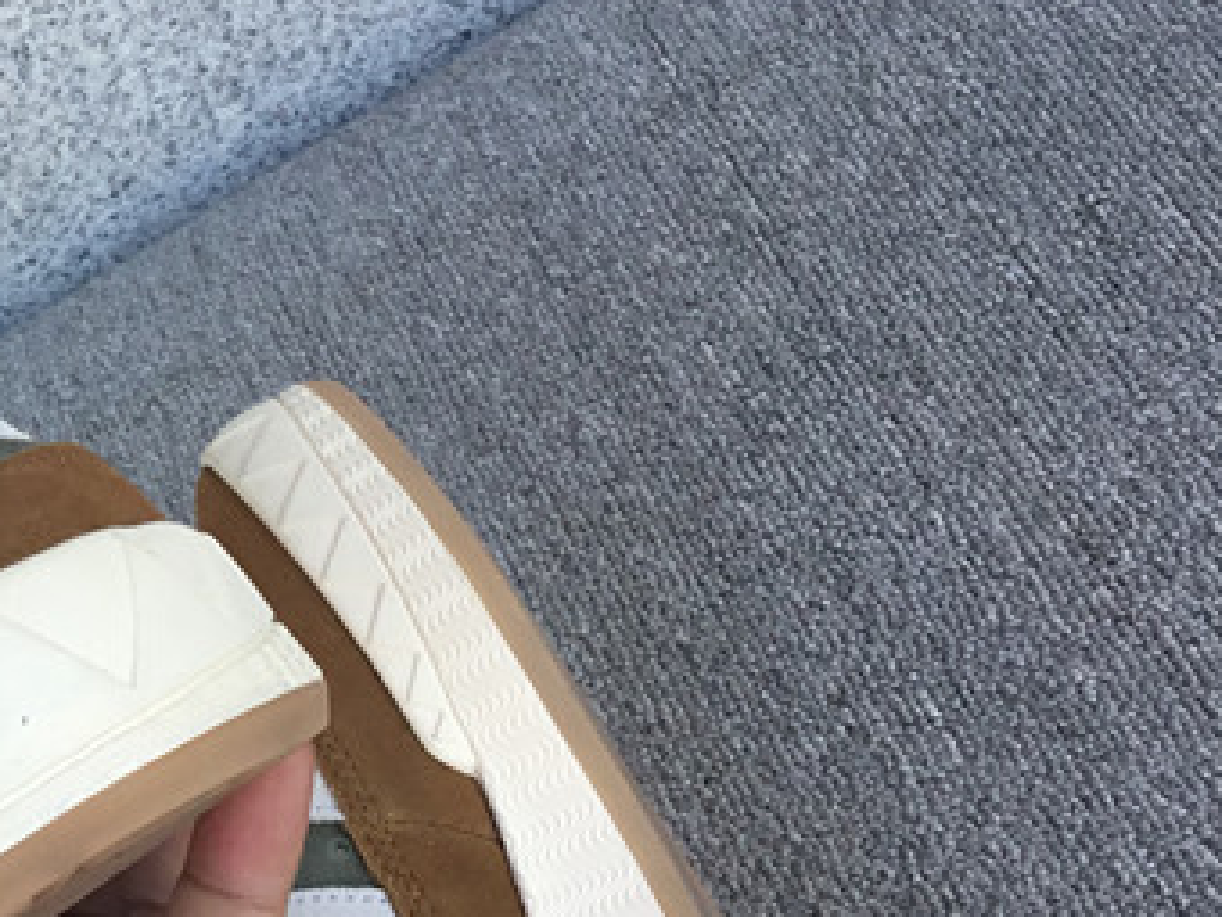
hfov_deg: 22.3
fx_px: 2895
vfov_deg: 18.0
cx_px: -173
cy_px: 415
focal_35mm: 82
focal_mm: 3.3
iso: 25
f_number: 2.4
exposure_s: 1/202
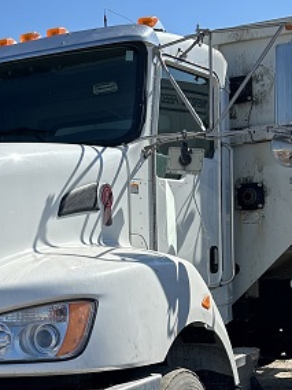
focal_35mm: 71
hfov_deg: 20.4
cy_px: 306
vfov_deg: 26.9
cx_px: 36
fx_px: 799
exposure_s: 1/3831
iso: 50
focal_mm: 5.7
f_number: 1.5
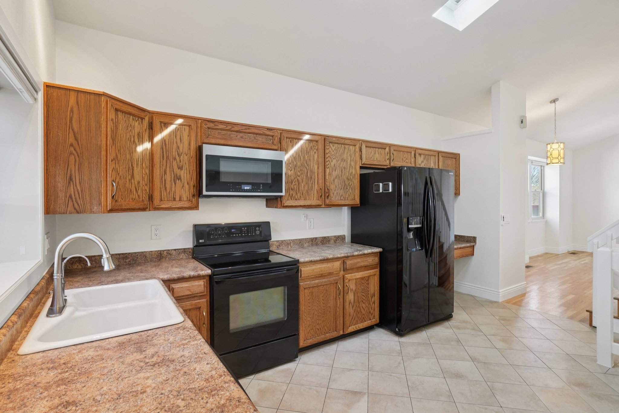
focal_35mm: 16
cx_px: 310
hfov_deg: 95.0
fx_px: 284
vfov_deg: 72.0
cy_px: 206
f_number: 8
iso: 400
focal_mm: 11
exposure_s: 1/15
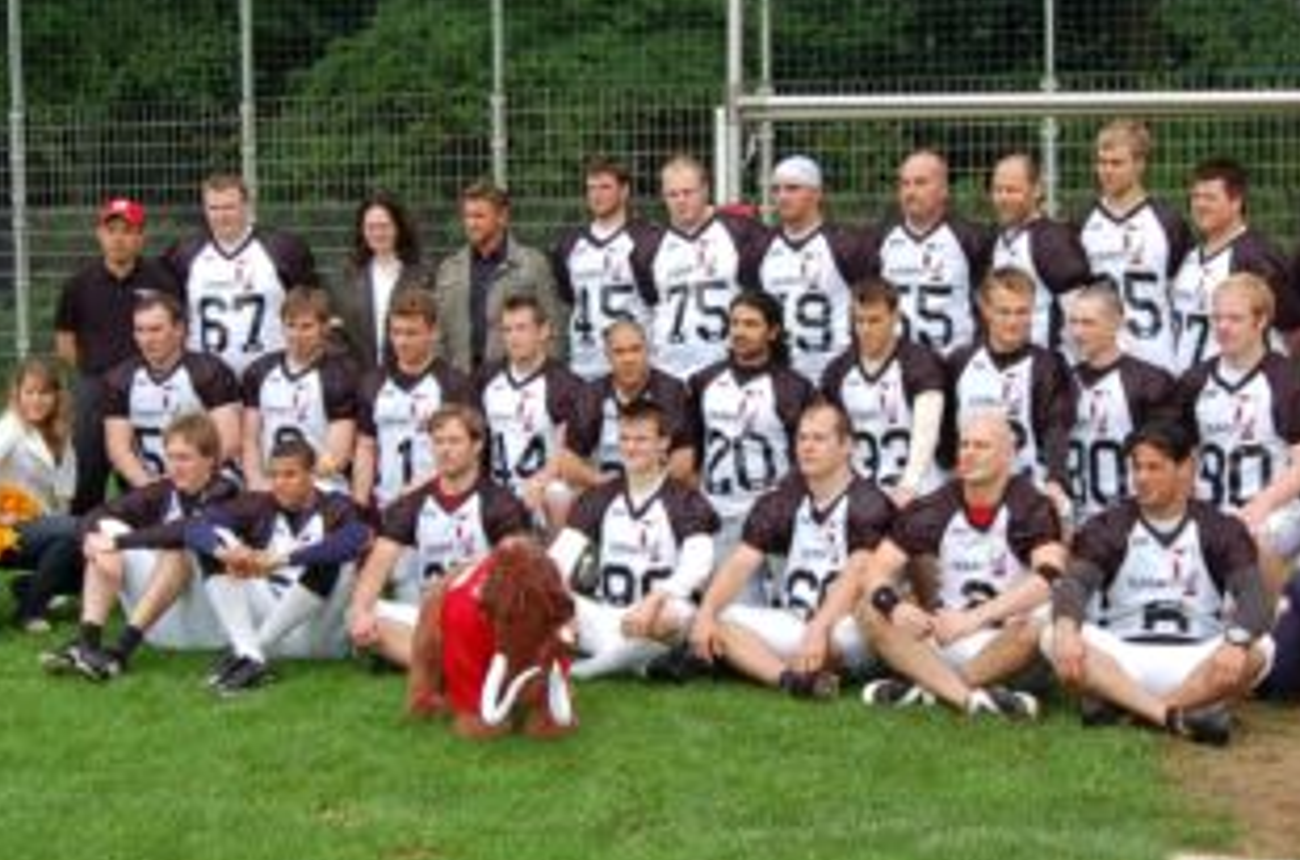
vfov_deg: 23.6
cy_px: 348
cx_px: 723
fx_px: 2053
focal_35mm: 57
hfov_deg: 35.1
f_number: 7.1
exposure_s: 1/200
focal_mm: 26
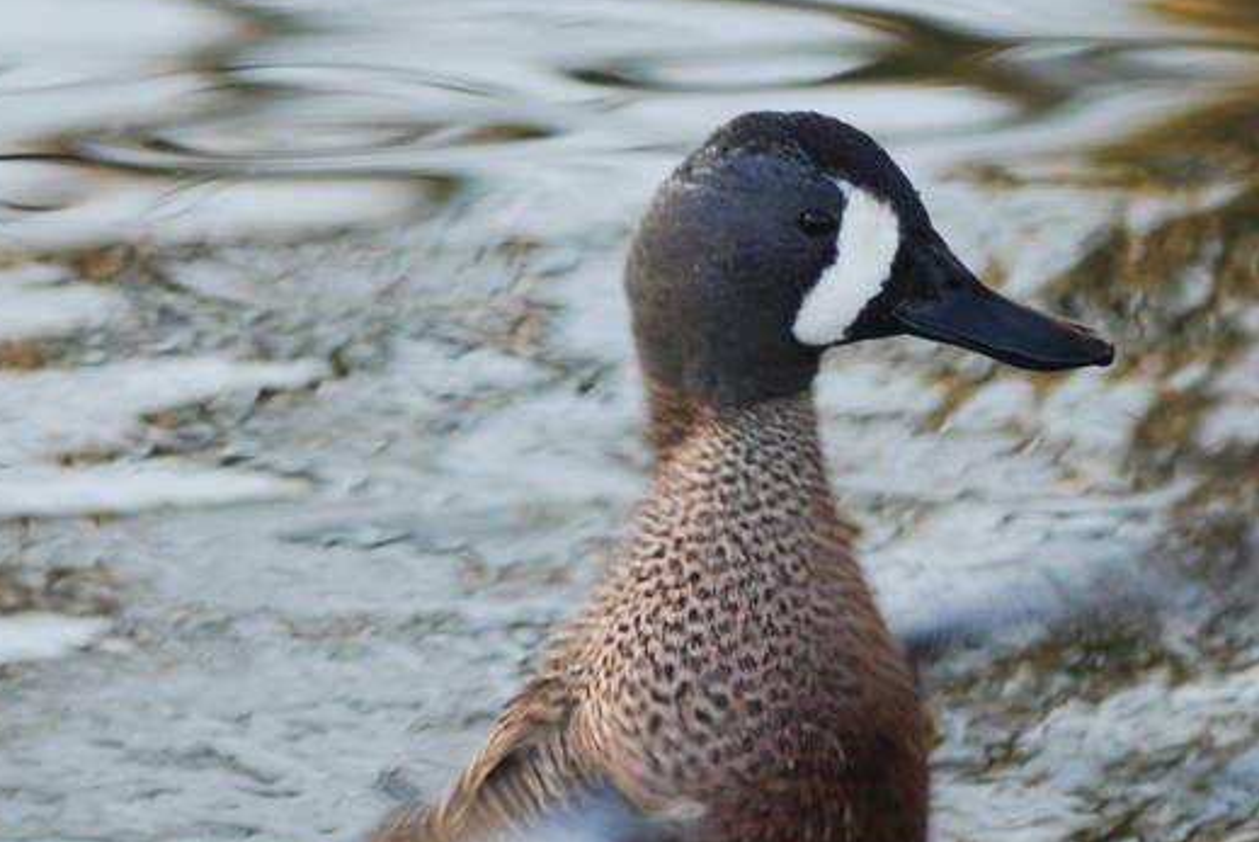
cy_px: 768
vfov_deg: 2.2
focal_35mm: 625
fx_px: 21859
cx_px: 449
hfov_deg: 3.3
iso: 200
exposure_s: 1/125
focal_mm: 135
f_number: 4.5
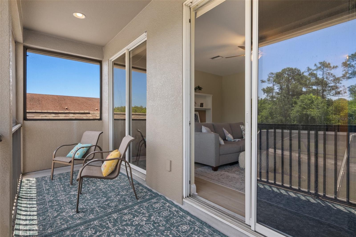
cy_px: 118
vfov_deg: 70.4
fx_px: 168
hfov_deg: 93.3
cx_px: 178
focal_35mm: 17
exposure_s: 1/4
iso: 320
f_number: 8
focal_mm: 17
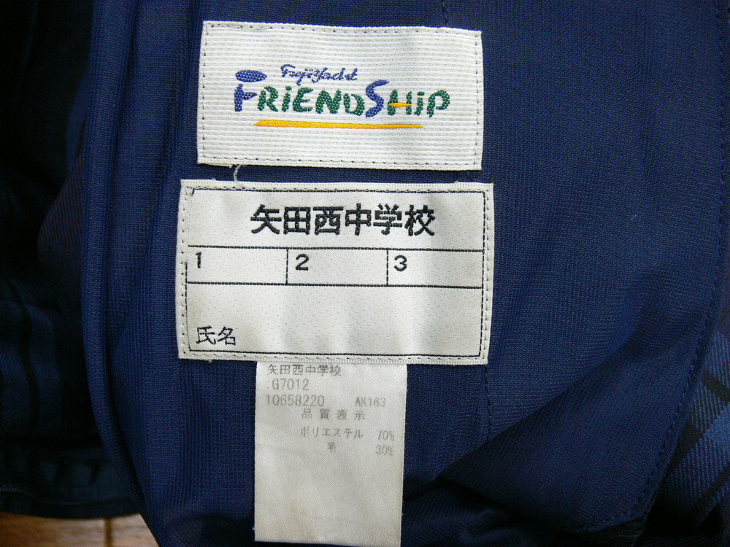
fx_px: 738
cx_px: 365
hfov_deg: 52.6
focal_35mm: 35
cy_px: 274
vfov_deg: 40.7
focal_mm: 7.4
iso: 200
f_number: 2.8
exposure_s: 1/25
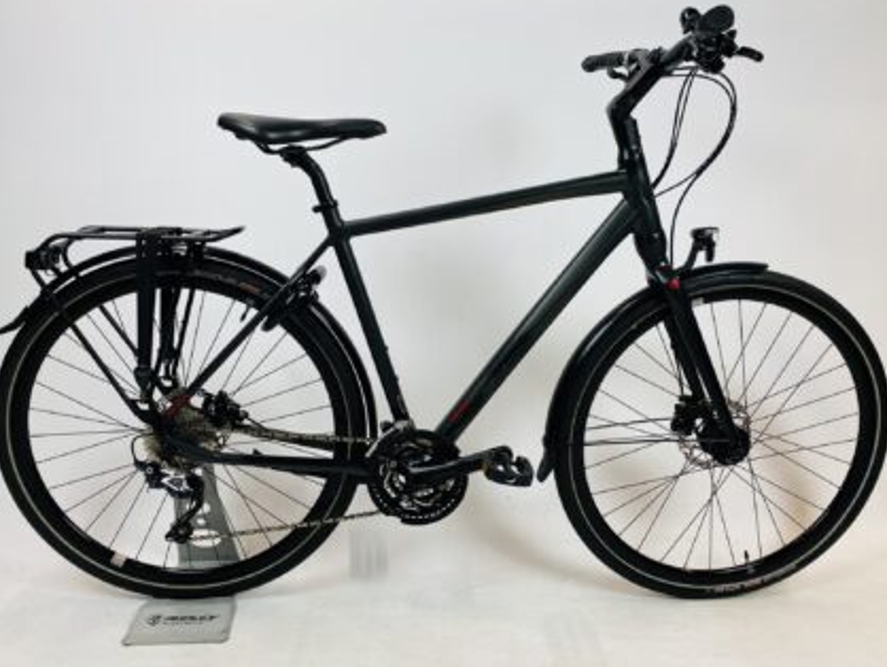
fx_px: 718
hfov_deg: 63.4
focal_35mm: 28
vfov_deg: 49.8
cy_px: 312
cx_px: 444
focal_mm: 4.25
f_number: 1.8
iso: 80
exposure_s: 1/100
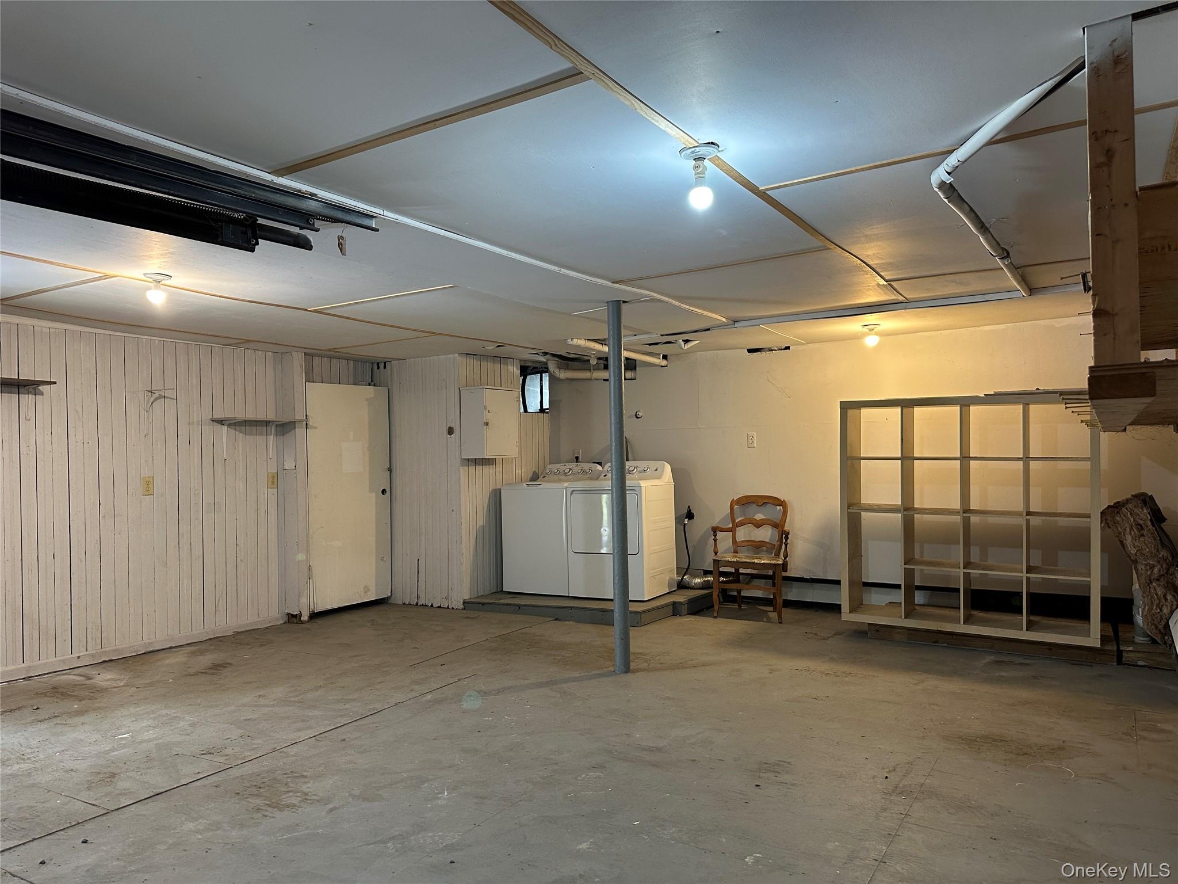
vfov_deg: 56.8
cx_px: 589
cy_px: 442
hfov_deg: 71.6
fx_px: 817
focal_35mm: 24
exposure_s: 1/60
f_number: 1.78
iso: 250
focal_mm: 6.86
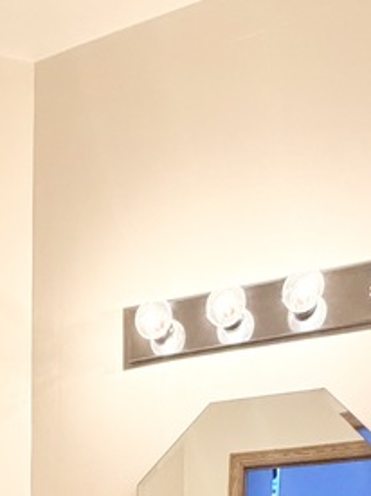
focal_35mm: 55
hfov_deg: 24.9
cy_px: 803
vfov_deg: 24.3
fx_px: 787
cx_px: -23
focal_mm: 2.22
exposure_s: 1/60
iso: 400
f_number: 2.2
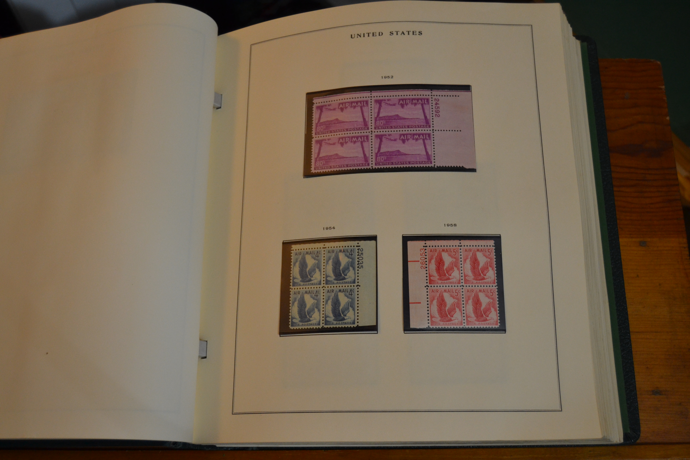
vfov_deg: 34.2
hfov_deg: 49.6
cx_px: 345
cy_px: 230
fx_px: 747
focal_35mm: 39
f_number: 4
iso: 900
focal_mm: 26
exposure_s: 1/60
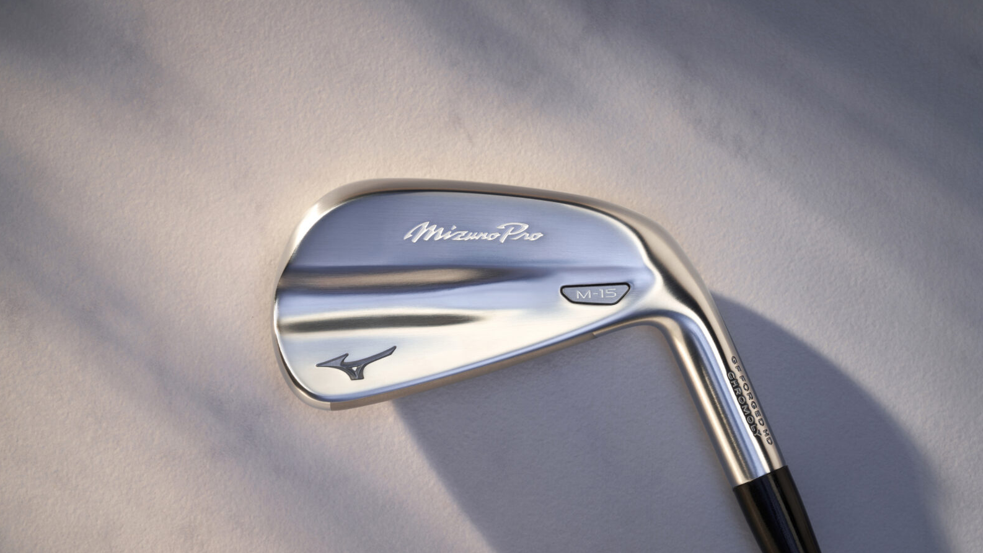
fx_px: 2893
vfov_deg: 10.9
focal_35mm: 111
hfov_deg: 19.3
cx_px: 492
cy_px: 330
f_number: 11
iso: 100
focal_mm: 105
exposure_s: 1/160
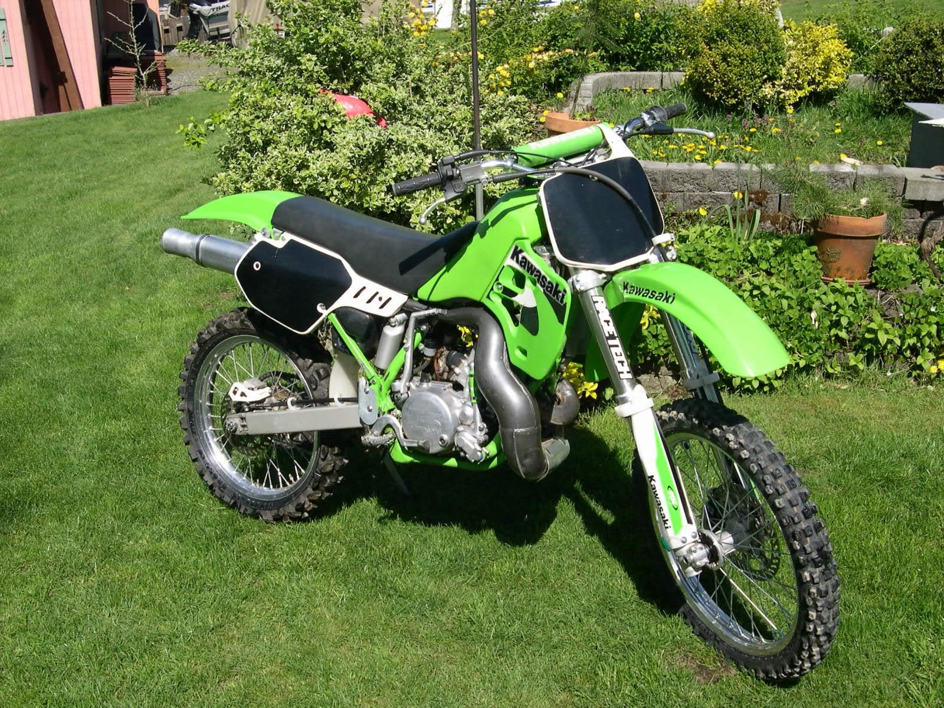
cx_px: 472
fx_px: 1036
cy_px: 354
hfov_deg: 49.0
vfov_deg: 37.7
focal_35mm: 38
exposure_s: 1/146
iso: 100
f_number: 7.6
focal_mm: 8
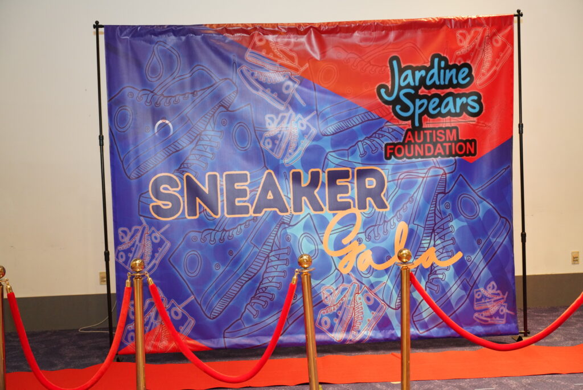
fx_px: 664
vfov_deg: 32.7
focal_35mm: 41
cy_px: 195
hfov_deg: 47.4
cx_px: 292
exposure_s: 1/160
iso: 4000
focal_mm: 41
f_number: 2.8
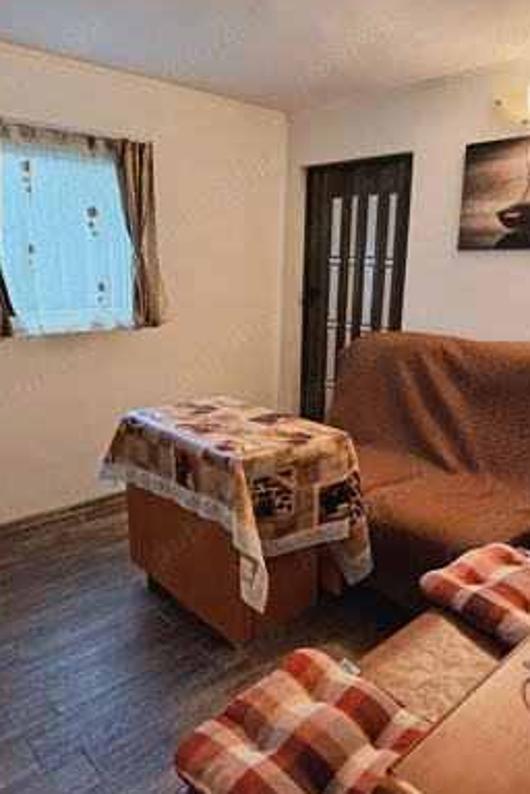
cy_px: 391
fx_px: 574
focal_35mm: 26
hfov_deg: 49.5
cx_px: 290
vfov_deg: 69.4
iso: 2919
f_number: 1.75
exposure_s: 1/100
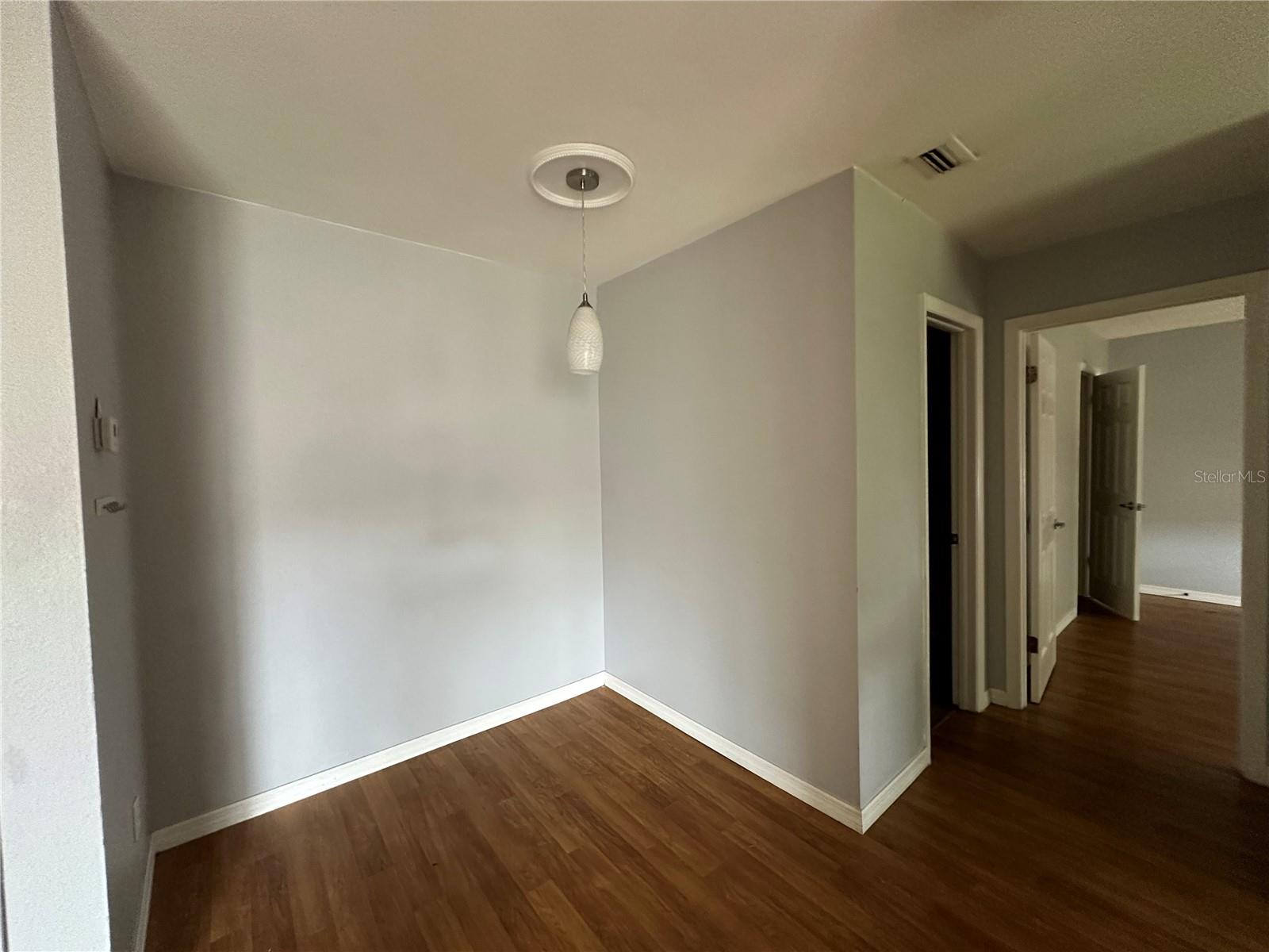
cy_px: 476
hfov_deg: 102.1
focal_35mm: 14
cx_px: 634
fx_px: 513
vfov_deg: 85.7
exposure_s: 1/60
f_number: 2.2
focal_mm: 2.22
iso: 500
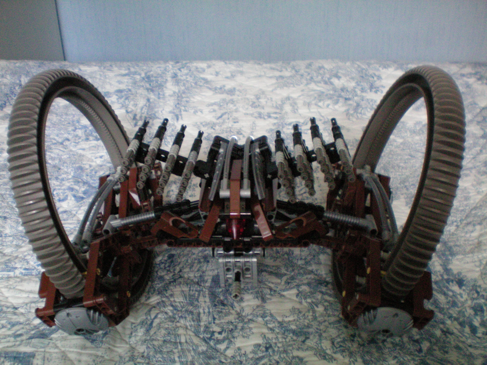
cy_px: 182
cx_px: 244
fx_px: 535
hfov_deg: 49.0
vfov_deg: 37.7
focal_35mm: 38
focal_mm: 6.3
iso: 400
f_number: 3.1
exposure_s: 1/20
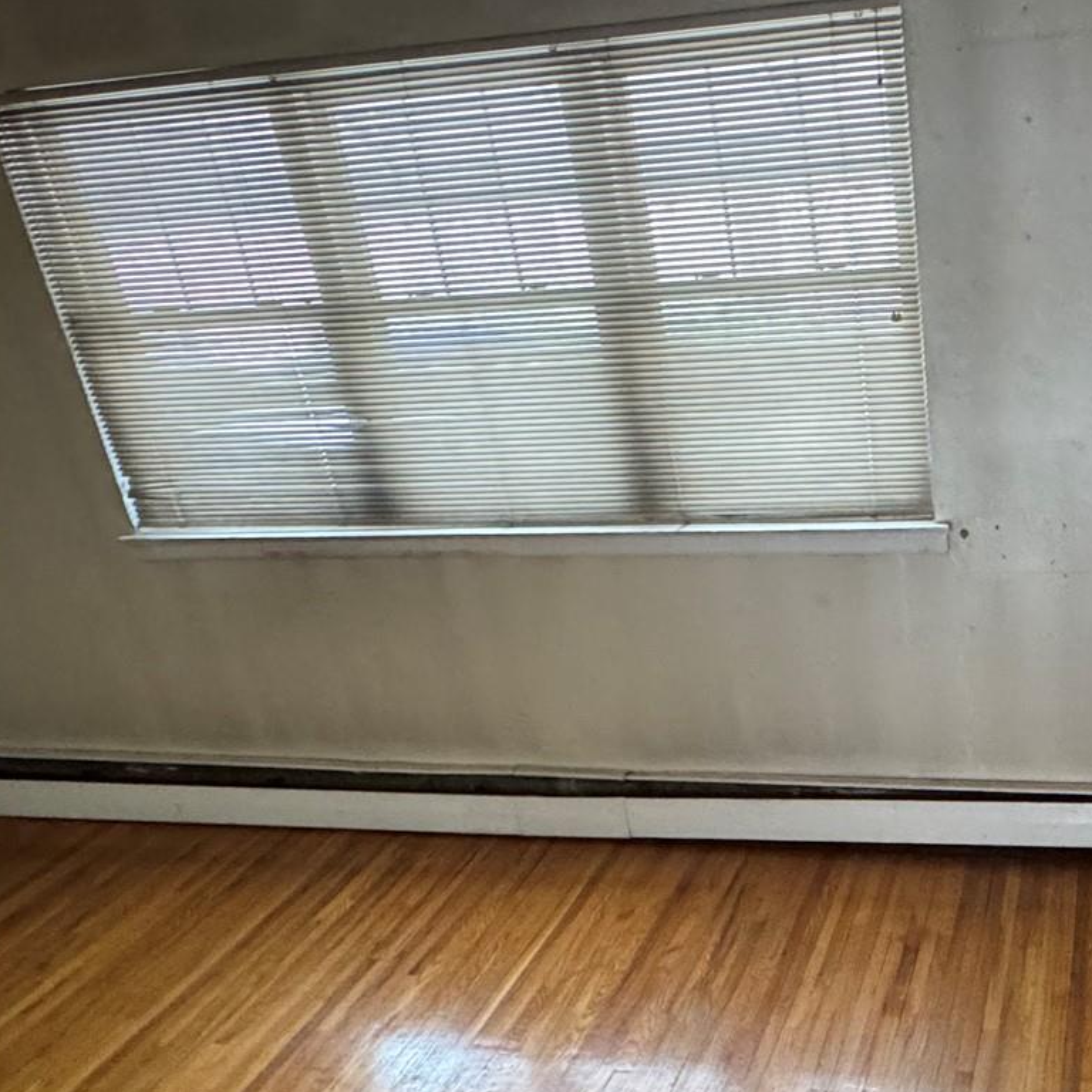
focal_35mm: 33
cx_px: 896
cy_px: 701
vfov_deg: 49.1
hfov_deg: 46.7
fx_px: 1178
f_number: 2.2
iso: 1000
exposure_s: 1/60
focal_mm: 2.22
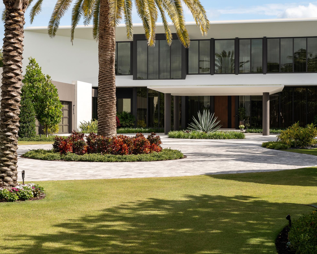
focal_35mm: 72
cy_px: 114
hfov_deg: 26.2
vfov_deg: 21.3
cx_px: 103
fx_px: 676
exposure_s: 1/60
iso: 100
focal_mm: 50
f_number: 11
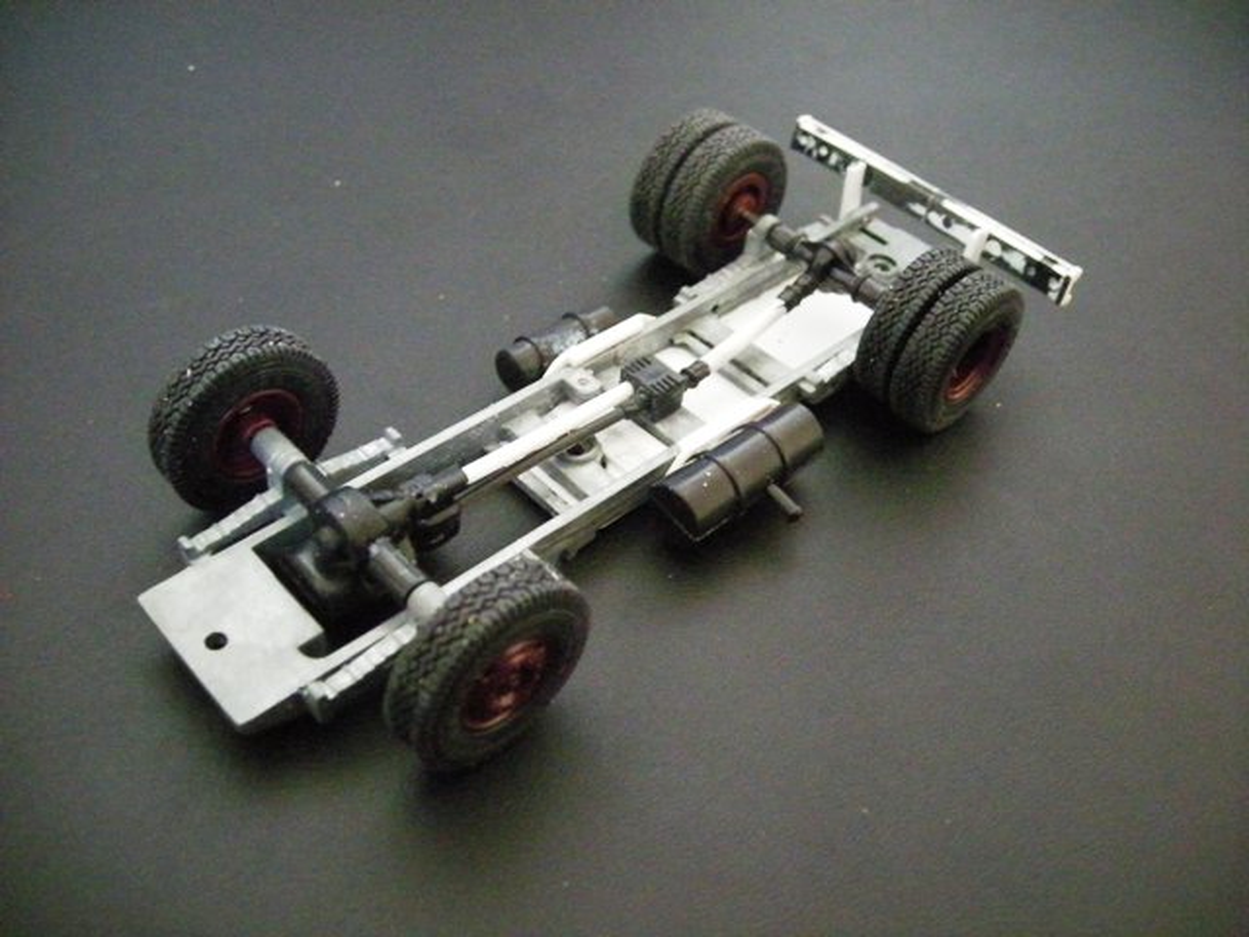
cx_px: 624
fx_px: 1263
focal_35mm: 35
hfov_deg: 52.6
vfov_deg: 40.7
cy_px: 468
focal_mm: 5.7
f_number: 2.8
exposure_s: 1/6.7
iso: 800
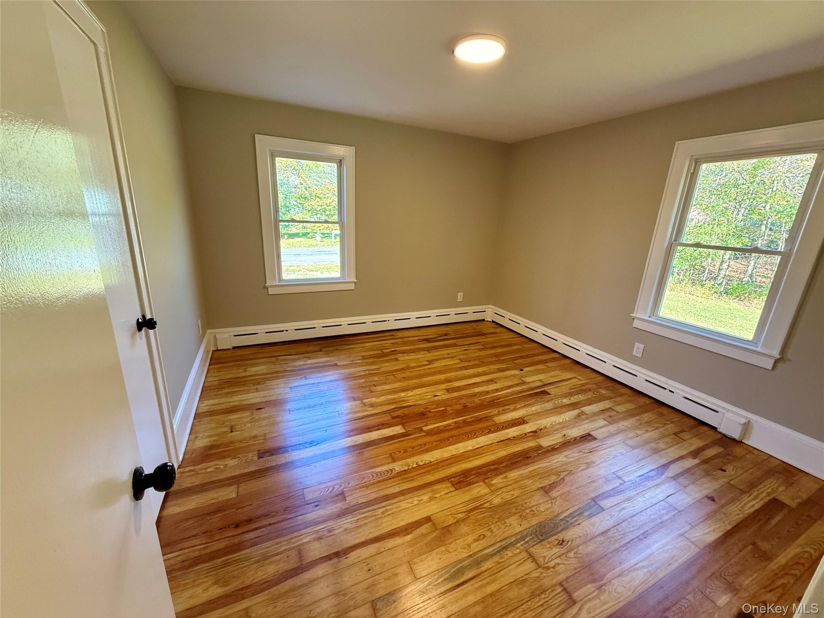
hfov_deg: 102.1
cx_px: 412
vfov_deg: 85.7
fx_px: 333
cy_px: 309
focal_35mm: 14
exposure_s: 1/99
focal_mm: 2.22
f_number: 2.2
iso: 250
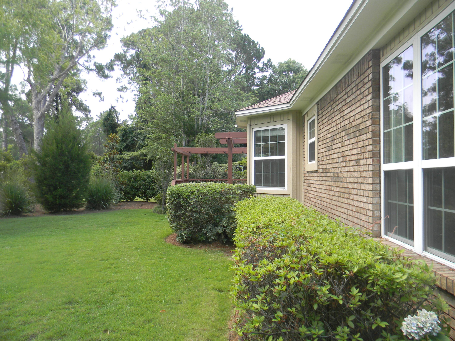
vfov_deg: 49.7
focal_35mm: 28
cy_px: 170
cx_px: 228
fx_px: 368
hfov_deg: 63.4
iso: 80
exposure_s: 1/81.1
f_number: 3.5
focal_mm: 5
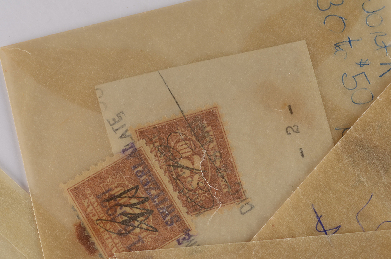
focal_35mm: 111
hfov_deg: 18.5
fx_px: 1199
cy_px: 170
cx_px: 182
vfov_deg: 12.3
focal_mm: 55
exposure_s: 1/80
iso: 100
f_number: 10
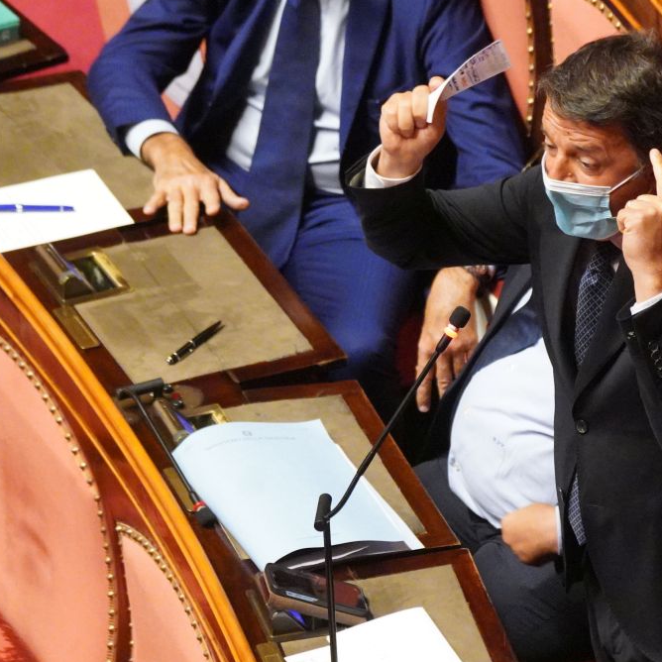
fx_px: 9520
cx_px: 439
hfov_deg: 4.0
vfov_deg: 4.0
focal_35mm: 440
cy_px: 349
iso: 12800
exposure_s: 1/160
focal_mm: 192
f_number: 5.6
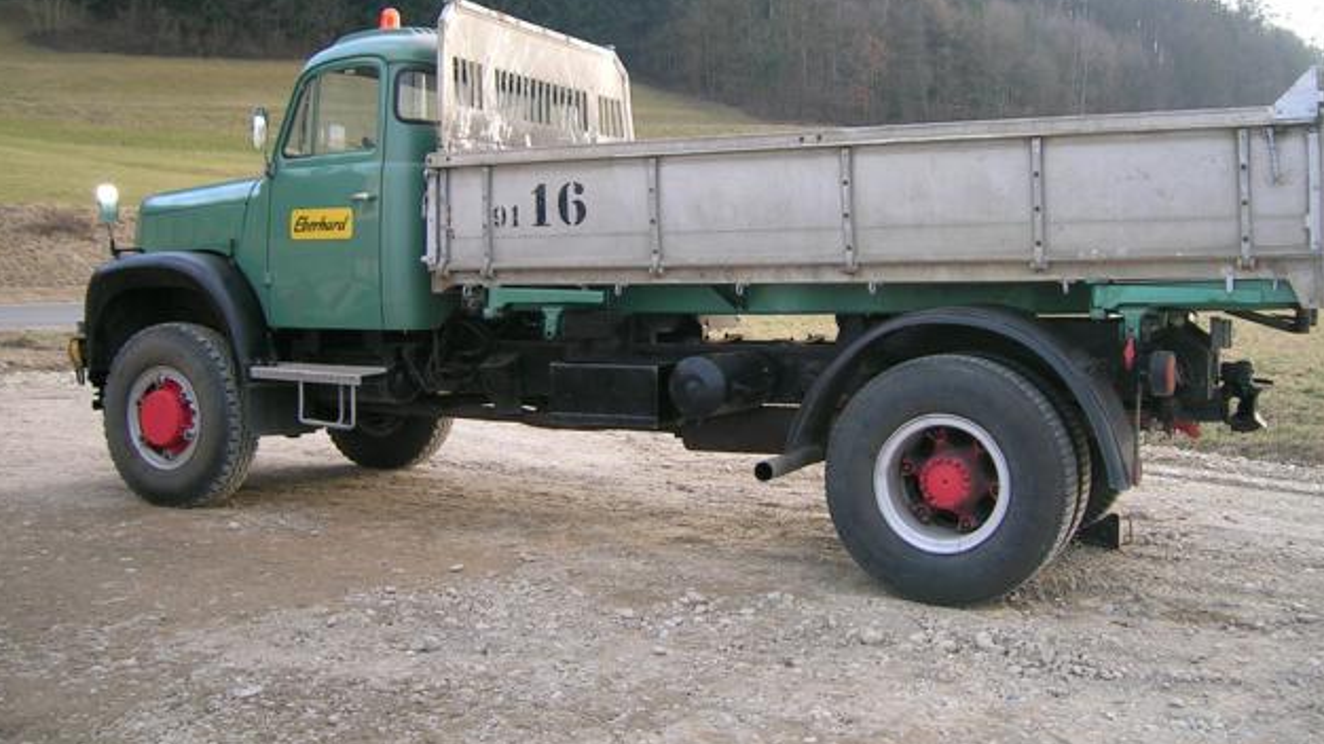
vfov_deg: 30.3
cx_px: 666
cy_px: 290
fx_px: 1369
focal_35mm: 39
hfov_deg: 51.6
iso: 50
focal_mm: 5.4
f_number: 2.8
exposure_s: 1/80.2
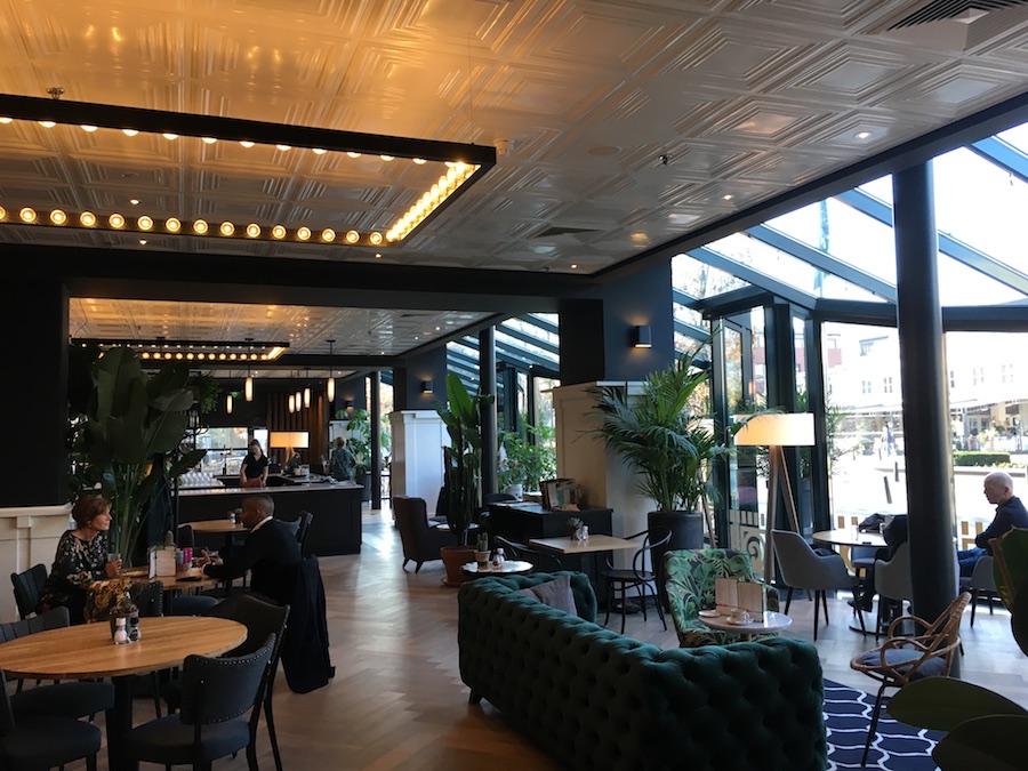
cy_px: 386
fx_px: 861
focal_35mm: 29
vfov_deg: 48.2
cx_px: 514
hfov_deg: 61.7
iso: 40
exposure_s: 1/33
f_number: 2.2
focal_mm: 4.15
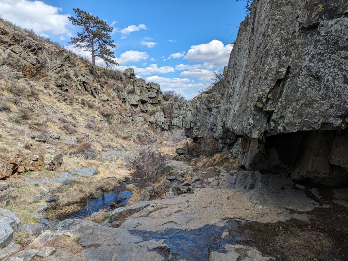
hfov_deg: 69.4
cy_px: 130
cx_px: 174
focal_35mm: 25
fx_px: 251
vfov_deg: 54.9
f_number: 1.89
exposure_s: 1/1869
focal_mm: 5.43
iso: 45
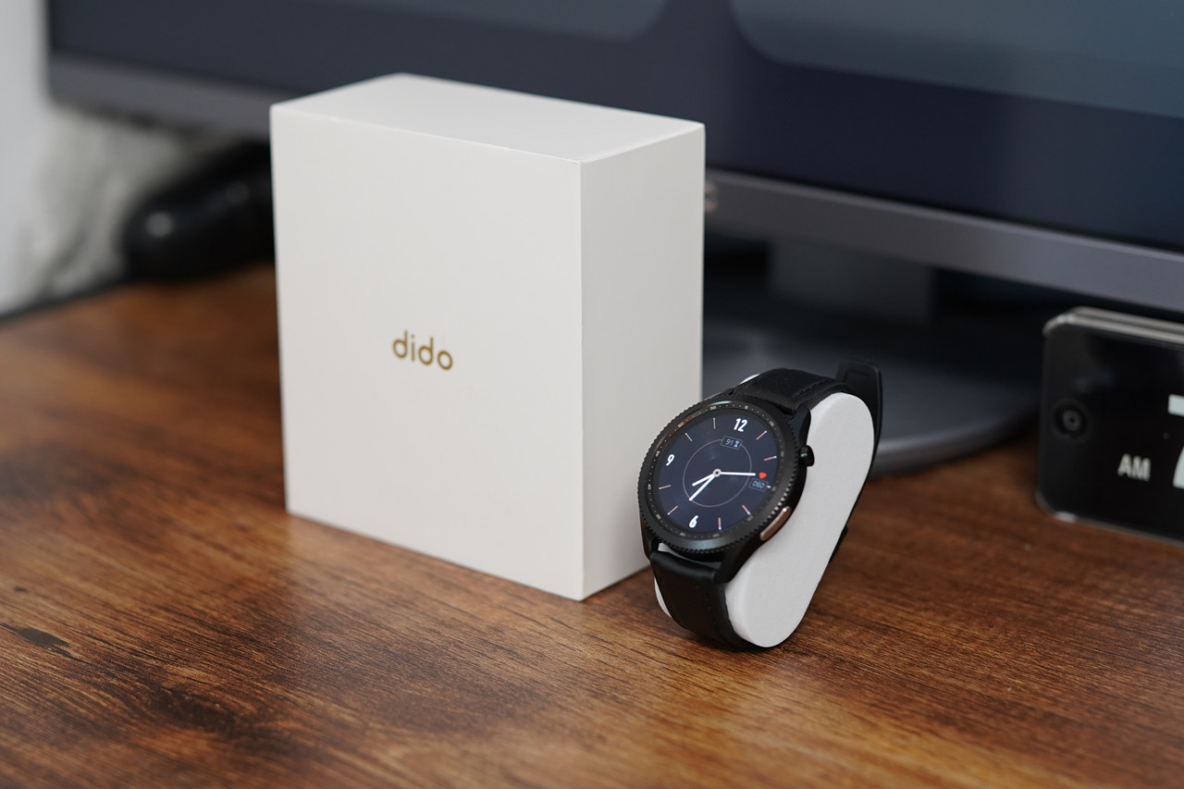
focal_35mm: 50
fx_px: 1644
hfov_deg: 39.6
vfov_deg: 27.0
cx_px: 592
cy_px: 394
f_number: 2.5
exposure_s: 1/80
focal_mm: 50
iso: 800
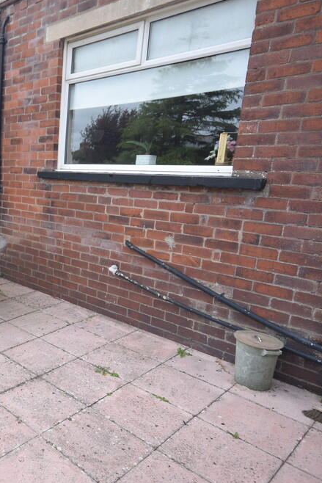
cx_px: -25
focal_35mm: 28
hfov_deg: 38.9
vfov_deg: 65.5
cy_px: 237
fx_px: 375
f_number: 8
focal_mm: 12
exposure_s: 1/250
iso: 220
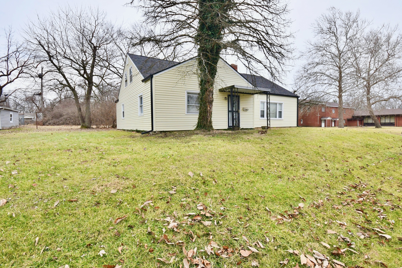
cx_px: 202
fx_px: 190
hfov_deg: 93.3
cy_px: 131
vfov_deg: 70.4
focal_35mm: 17
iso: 640
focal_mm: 10
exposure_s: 1/250
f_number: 8
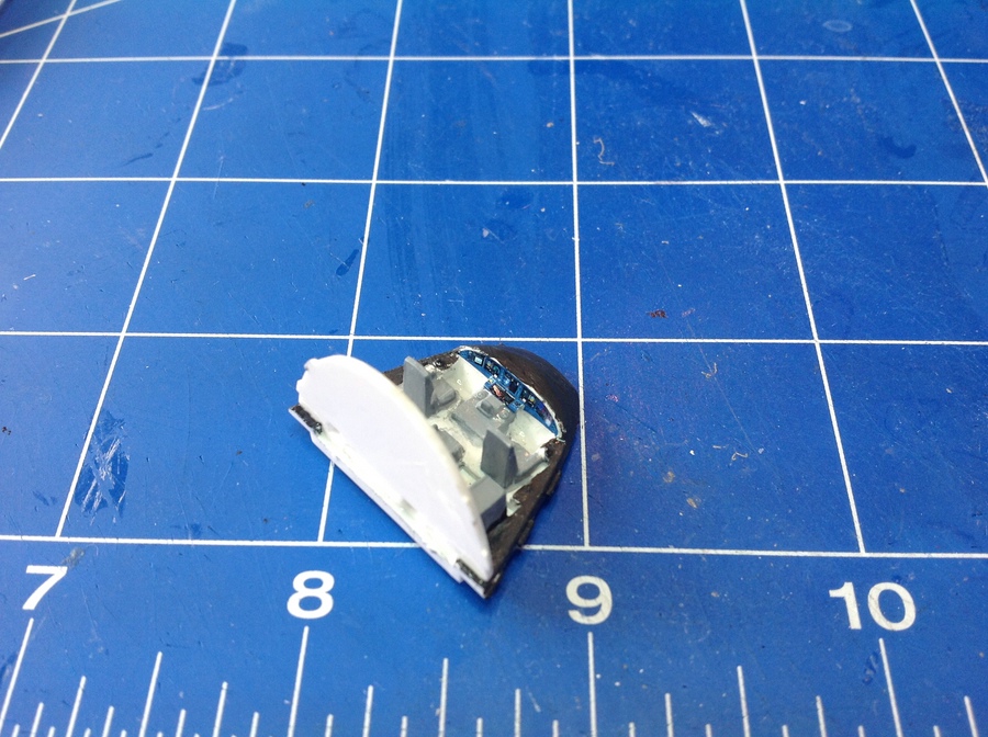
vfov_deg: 40.6
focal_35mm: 35
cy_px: 368
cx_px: 494
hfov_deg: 52.7
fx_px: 997
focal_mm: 4.28
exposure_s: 1/30
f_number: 2.4
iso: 50
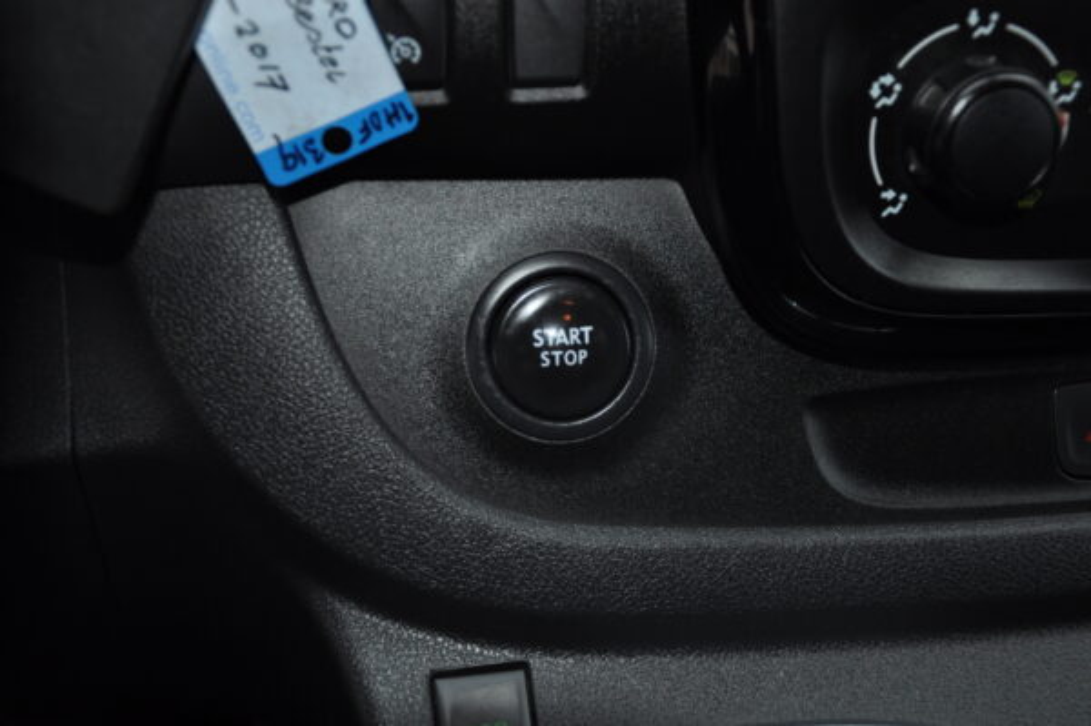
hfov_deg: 41.1
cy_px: 363
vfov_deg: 28.0
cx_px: 546
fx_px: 1453
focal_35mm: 48
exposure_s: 1/60
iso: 450
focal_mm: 32
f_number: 4.2
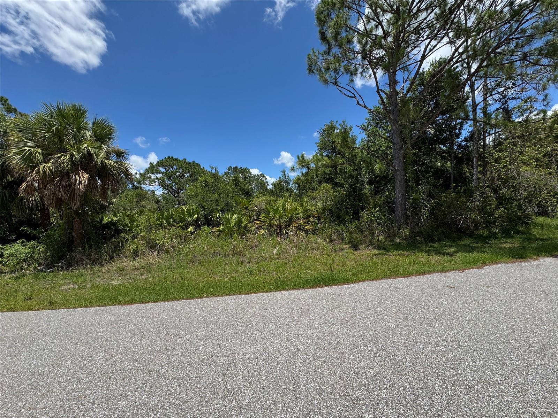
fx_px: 226
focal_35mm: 14
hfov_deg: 102.1
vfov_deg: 85.7
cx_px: 279
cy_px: 209
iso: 50
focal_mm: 2.22
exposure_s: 1/1672
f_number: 2.2
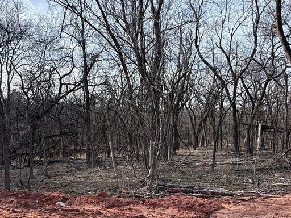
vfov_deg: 49.3
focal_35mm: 28
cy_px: 134
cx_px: 133
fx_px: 235
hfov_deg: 63.3
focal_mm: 2.22
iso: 64
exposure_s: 1/564
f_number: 2.2
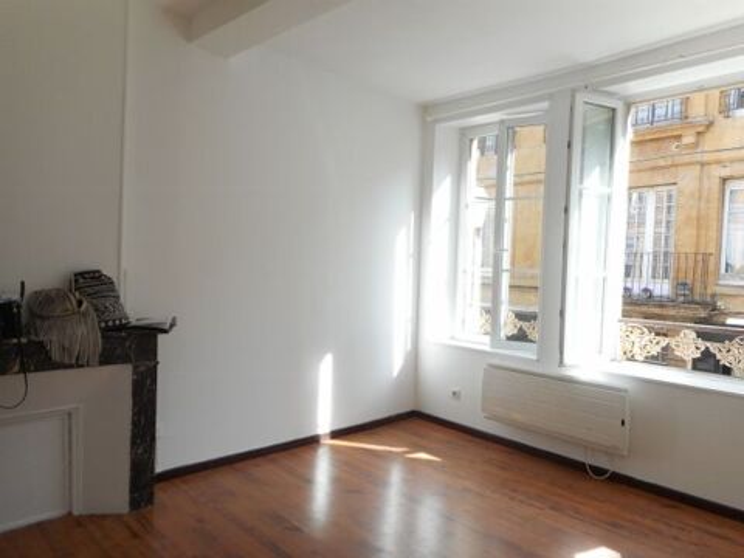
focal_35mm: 25
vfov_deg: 54.9
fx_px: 537
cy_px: 279
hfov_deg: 69.4
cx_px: 372
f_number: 3.7
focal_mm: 4.5
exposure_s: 1/80
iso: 80
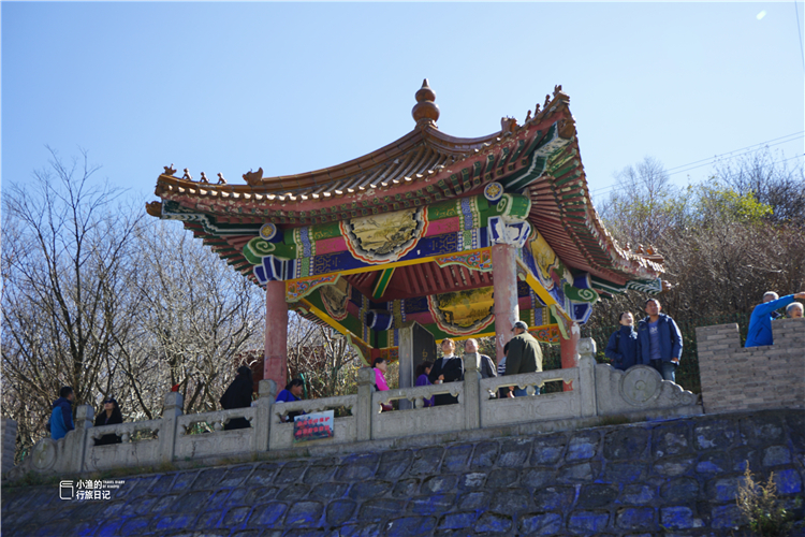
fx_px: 1140
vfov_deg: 26.5
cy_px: 268
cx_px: 402
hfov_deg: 38.9
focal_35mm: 51
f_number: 11
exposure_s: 1/80
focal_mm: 51
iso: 100
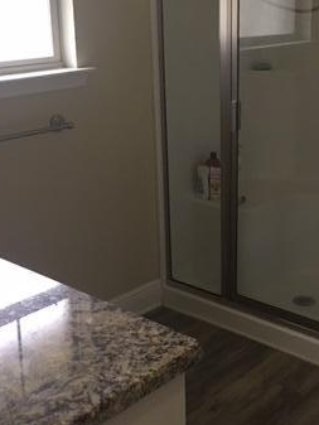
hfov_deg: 26.4
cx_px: 209
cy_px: 201
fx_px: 675
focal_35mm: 55
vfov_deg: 34.9
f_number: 2.2
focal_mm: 4.15
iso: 100
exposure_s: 1/8
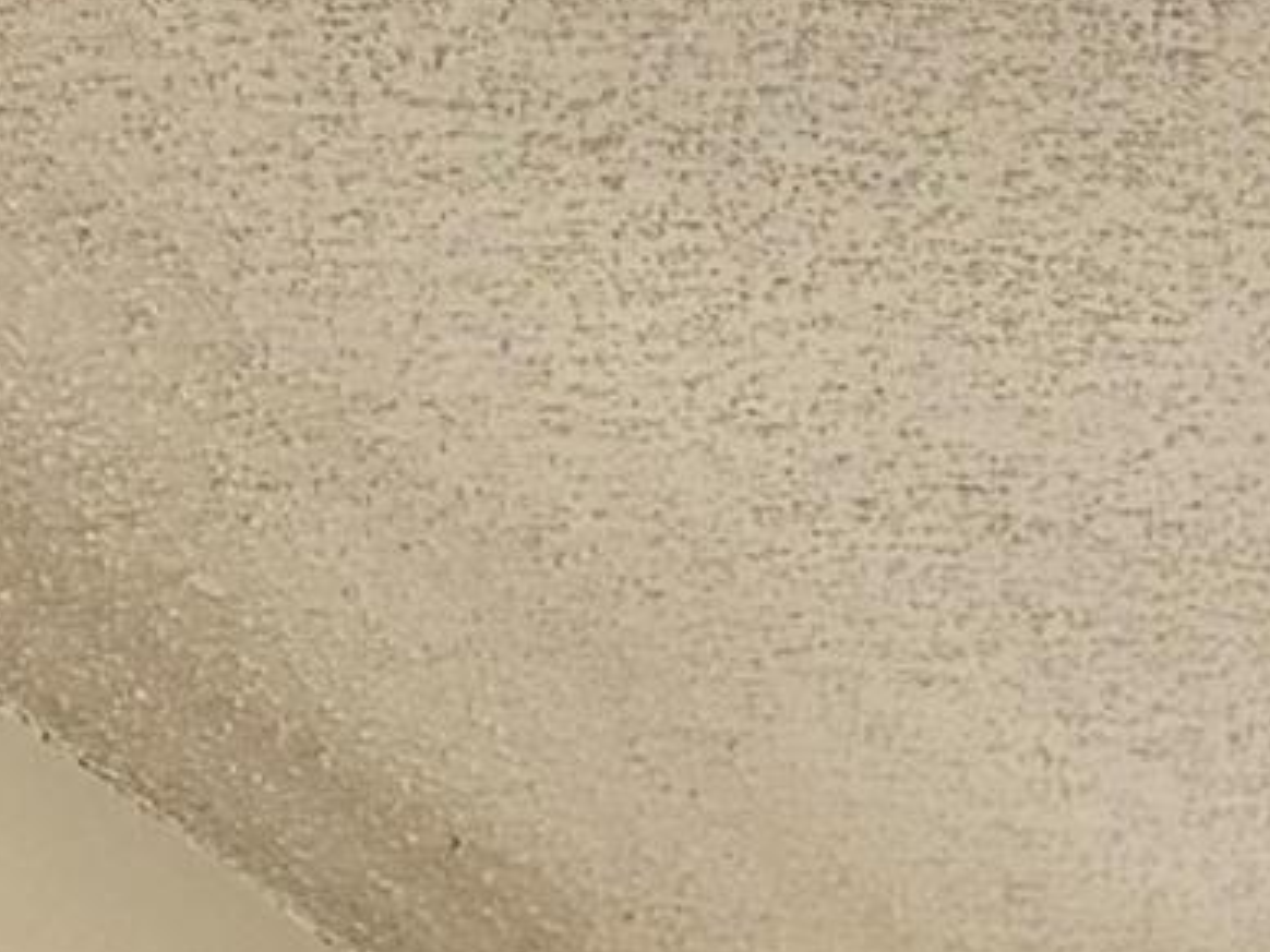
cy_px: 3693
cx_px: 3692
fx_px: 6971
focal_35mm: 190
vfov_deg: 6.5
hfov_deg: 8.7
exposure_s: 1/179
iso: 80
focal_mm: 6.76
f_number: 1.78
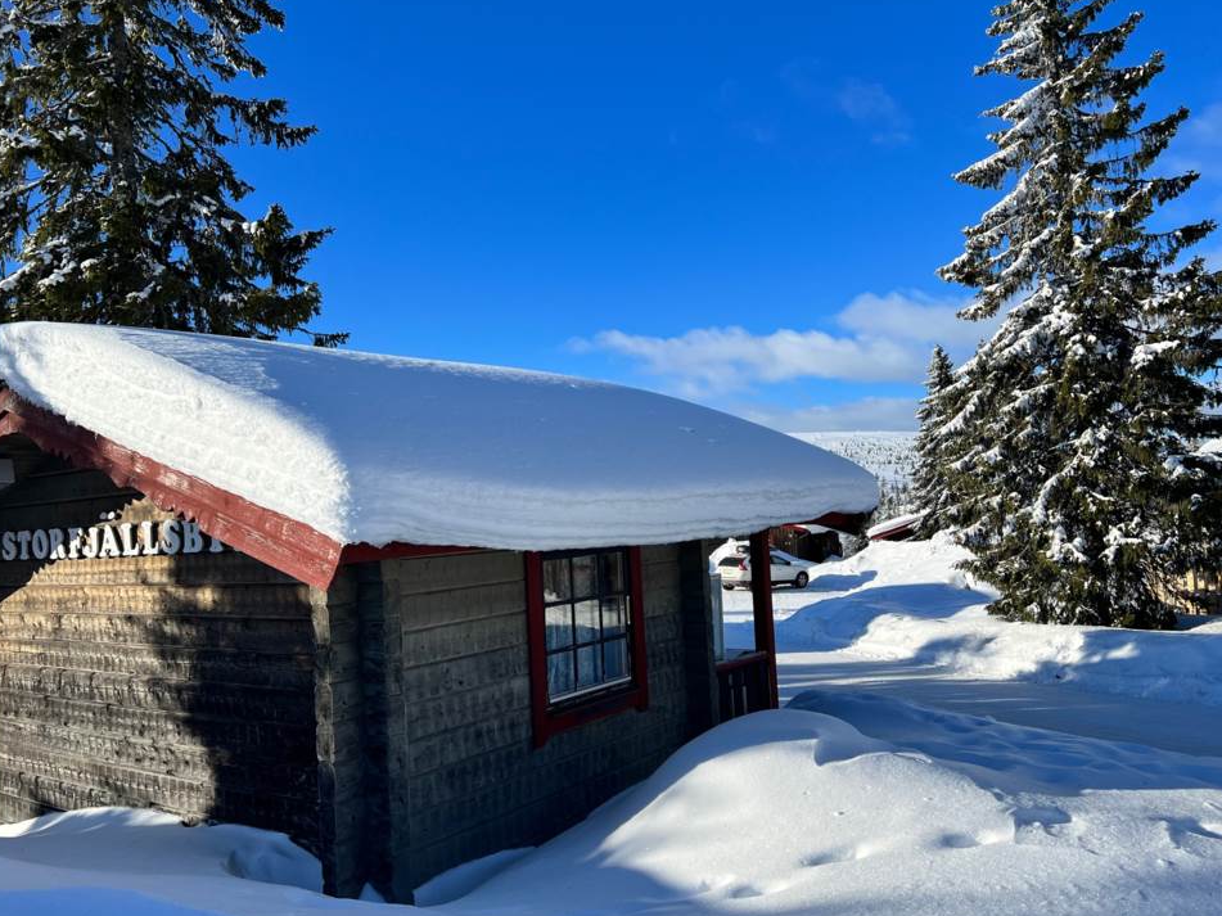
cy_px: 478
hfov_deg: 63.4
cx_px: 605
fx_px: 988
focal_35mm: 28
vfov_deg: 49.7
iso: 50
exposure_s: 1/5076
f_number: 1.5
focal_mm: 5.7
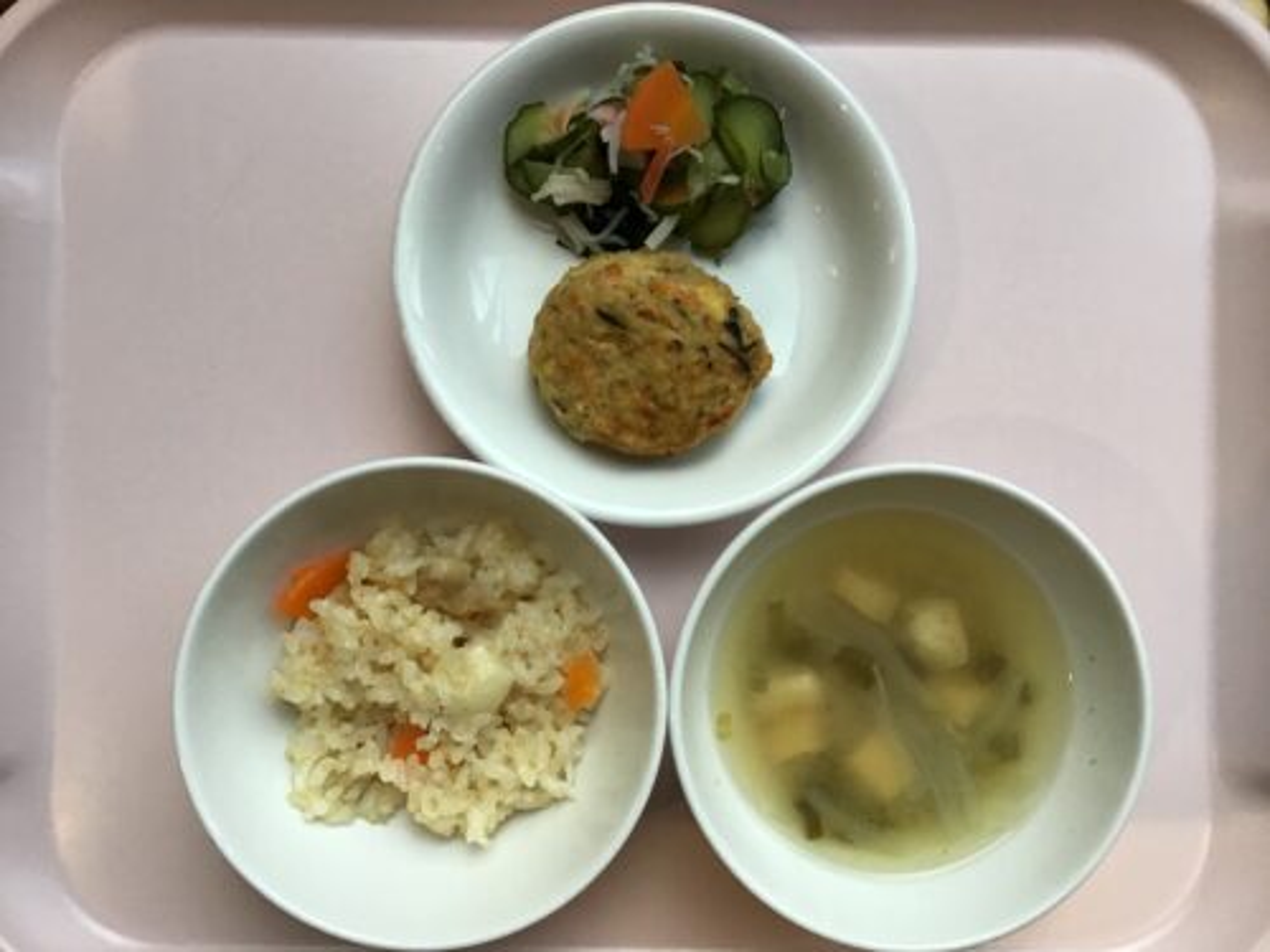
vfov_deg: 45.4
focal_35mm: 31
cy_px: 476
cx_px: 635
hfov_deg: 58.4
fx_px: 1137
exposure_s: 1/30
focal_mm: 3.3
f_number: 2.4
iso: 25
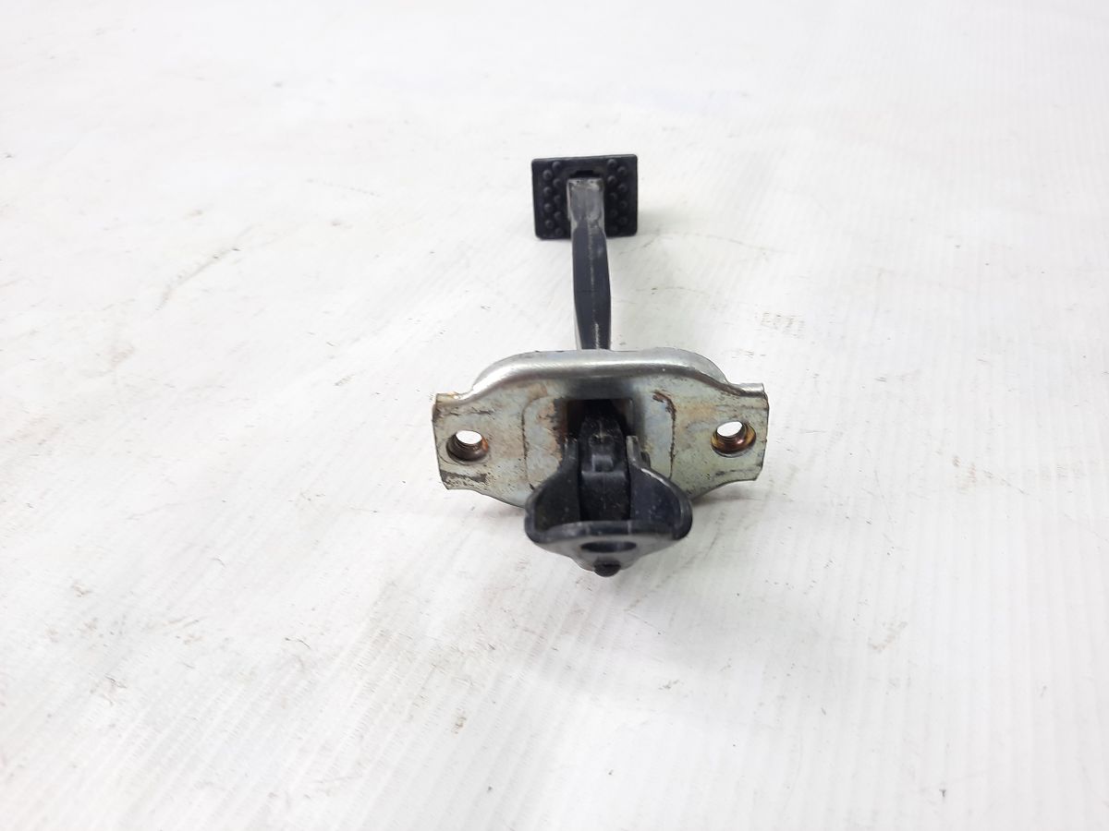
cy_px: 416
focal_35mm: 25
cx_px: 554
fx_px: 801
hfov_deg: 69.4
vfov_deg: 54.9
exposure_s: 1/50
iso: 50
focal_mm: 4.6
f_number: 2
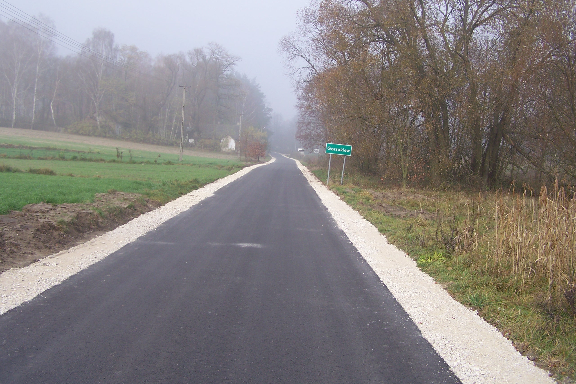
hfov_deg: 48.5
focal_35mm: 40
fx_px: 640
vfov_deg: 33.4
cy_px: 182
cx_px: 288
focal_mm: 6.3
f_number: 2.8
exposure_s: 1/400
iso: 64
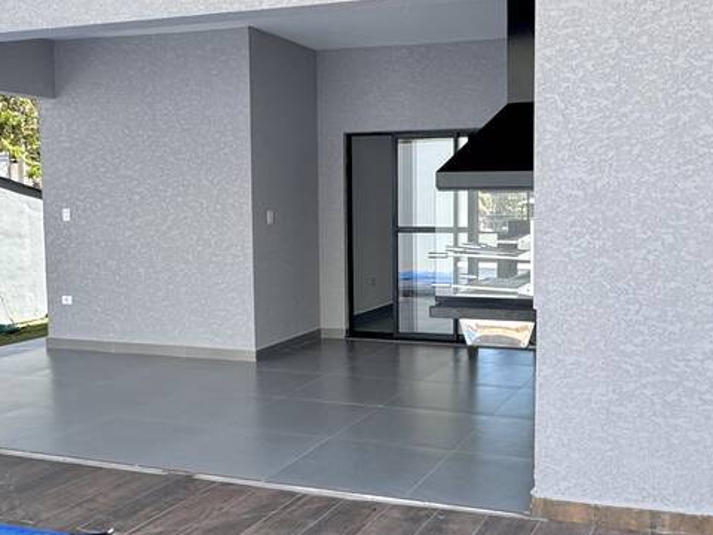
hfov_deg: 44.6
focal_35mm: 42
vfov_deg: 34.3
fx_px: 865
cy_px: 278
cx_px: 423
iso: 40
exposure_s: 1/451
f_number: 2.2
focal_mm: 2.22
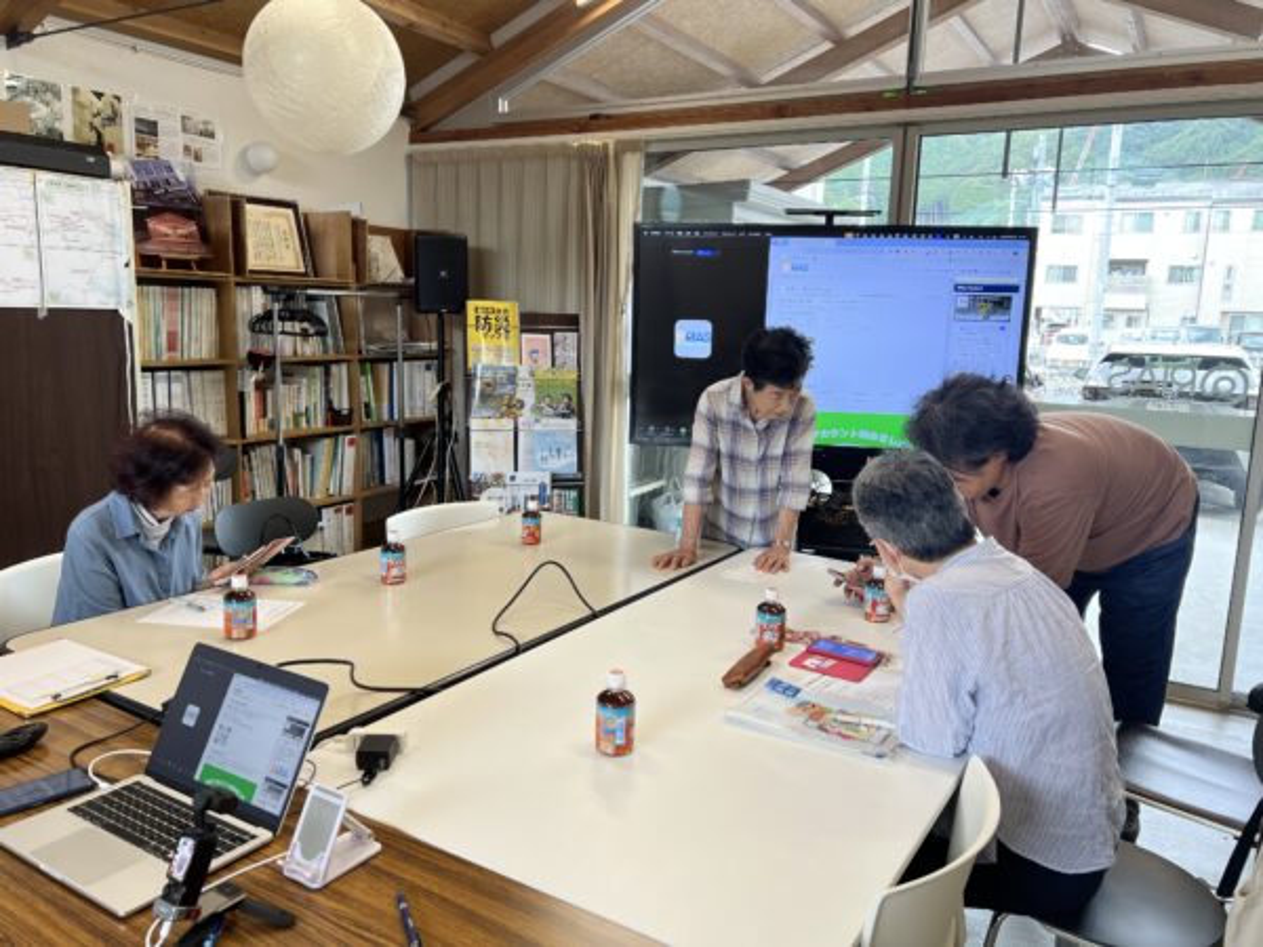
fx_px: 949
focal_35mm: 26
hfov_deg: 67.3
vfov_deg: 53.1
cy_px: 474
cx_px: 632
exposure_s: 1/107
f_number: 1.5
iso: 64
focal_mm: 5.7
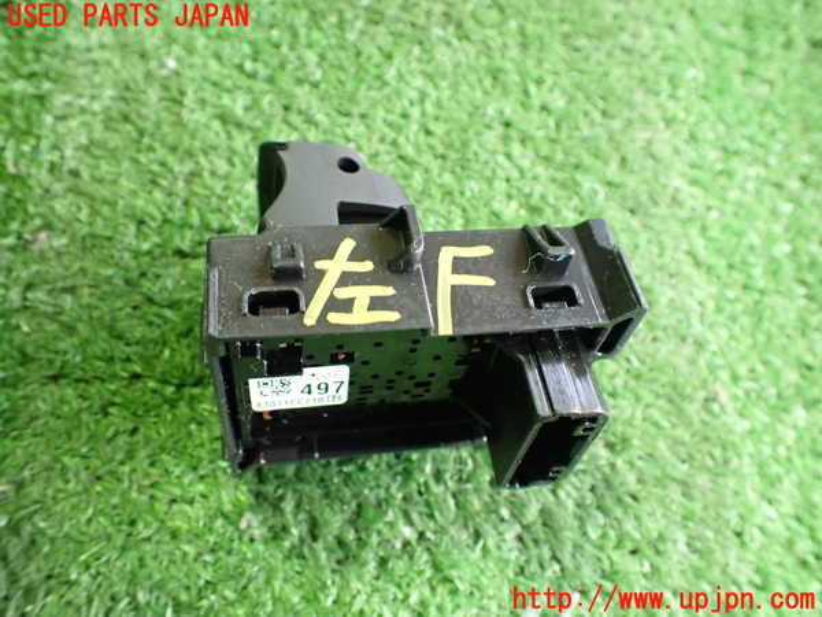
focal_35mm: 30
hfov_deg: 60.0
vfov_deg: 46.8
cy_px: 308
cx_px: 411
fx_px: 712
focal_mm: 5.4
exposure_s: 1/30
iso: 800
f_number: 2.3
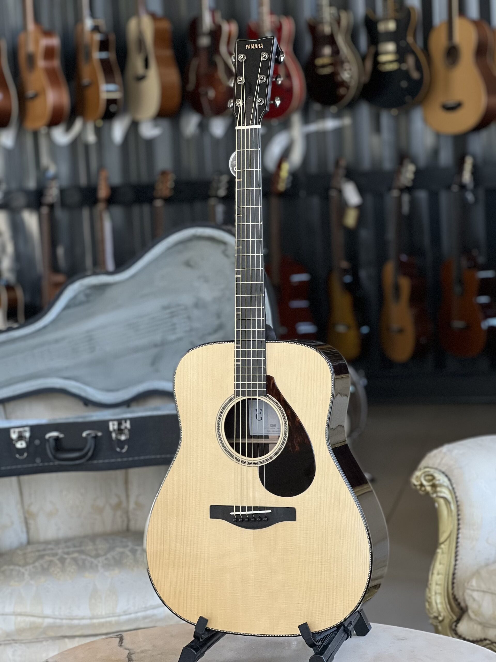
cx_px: 248
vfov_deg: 25.3
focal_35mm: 77
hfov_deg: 19.1
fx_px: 1471
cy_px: 331
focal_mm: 9
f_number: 2.8
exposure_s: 1/112
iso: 250
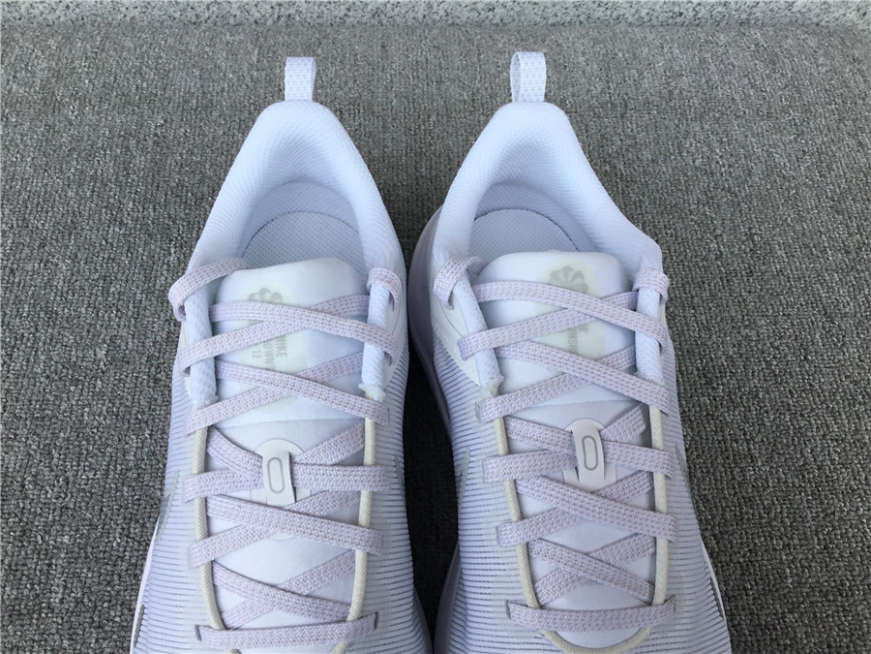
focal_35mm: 31
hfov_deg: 58.4
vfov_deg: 45.4
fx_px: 780
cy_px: 327
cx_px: 436
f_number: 2.4
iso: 25
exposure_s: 1/397
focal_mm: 3.3
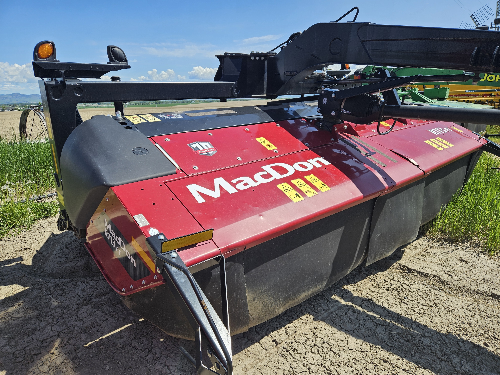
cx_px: 250
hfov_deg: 73.9
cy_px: 188
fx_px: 332
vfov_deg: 58.9
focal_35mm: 23
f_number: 1.8
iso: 25
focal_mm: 5.4
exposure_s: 1/1794
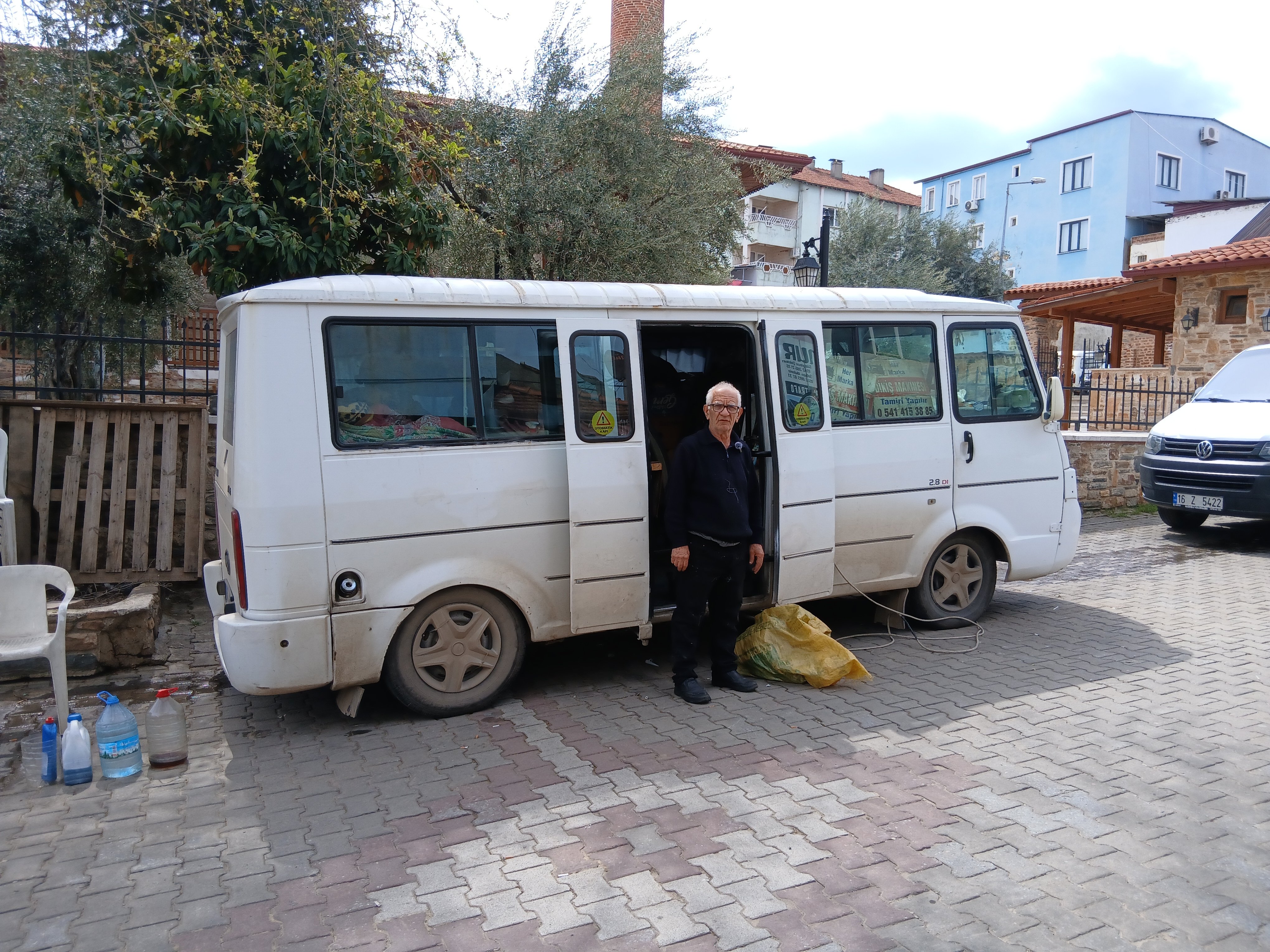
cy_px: 476
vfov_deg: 53.1
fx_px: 954
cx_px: 635
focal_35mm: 26
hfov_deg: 67.3
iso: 20
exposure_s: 1/344
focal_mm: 3.98
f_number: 1.8
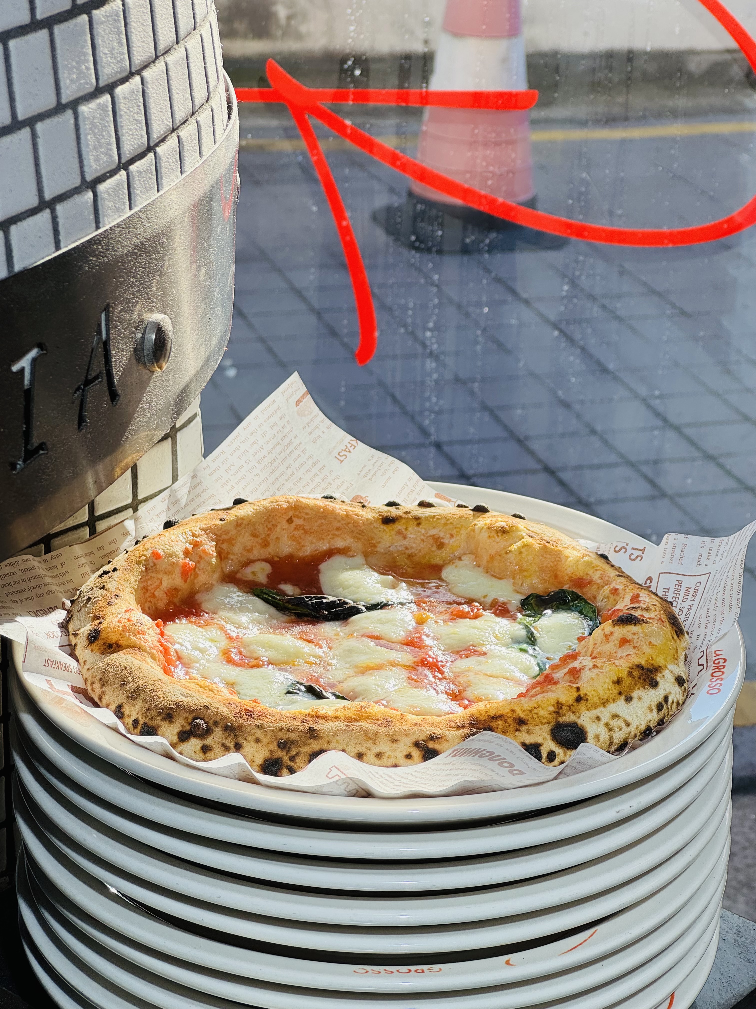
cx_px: 378
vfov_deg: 25.3
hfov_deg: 19.1
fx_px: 2242
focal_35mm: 77
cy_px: 504
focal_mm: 9
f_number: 2.8
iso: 25
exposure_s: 1/145
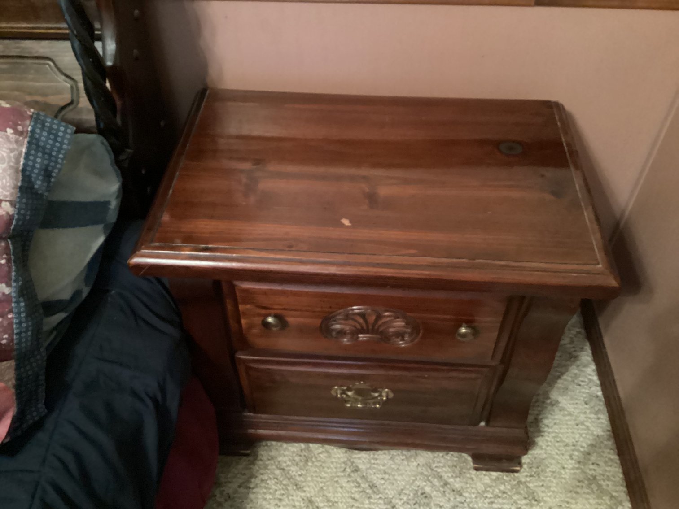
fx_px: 608
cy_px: 254
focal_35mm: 31
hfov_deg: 58.3
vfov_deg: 45.4
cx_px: 340
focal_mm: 3.3
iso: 800
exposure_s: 1/15
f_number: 2.4
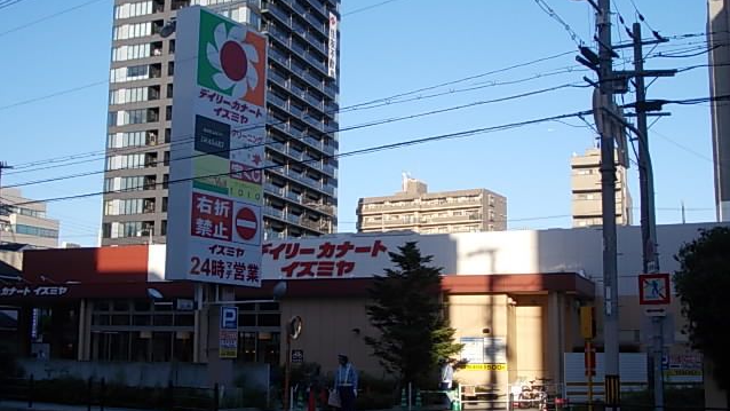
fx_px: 910
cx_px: 365
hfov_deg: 43.7
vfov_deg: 25.4
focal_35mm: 47
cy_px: 234
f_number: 3.3
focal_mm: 6.1
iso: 80
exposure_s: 1/500
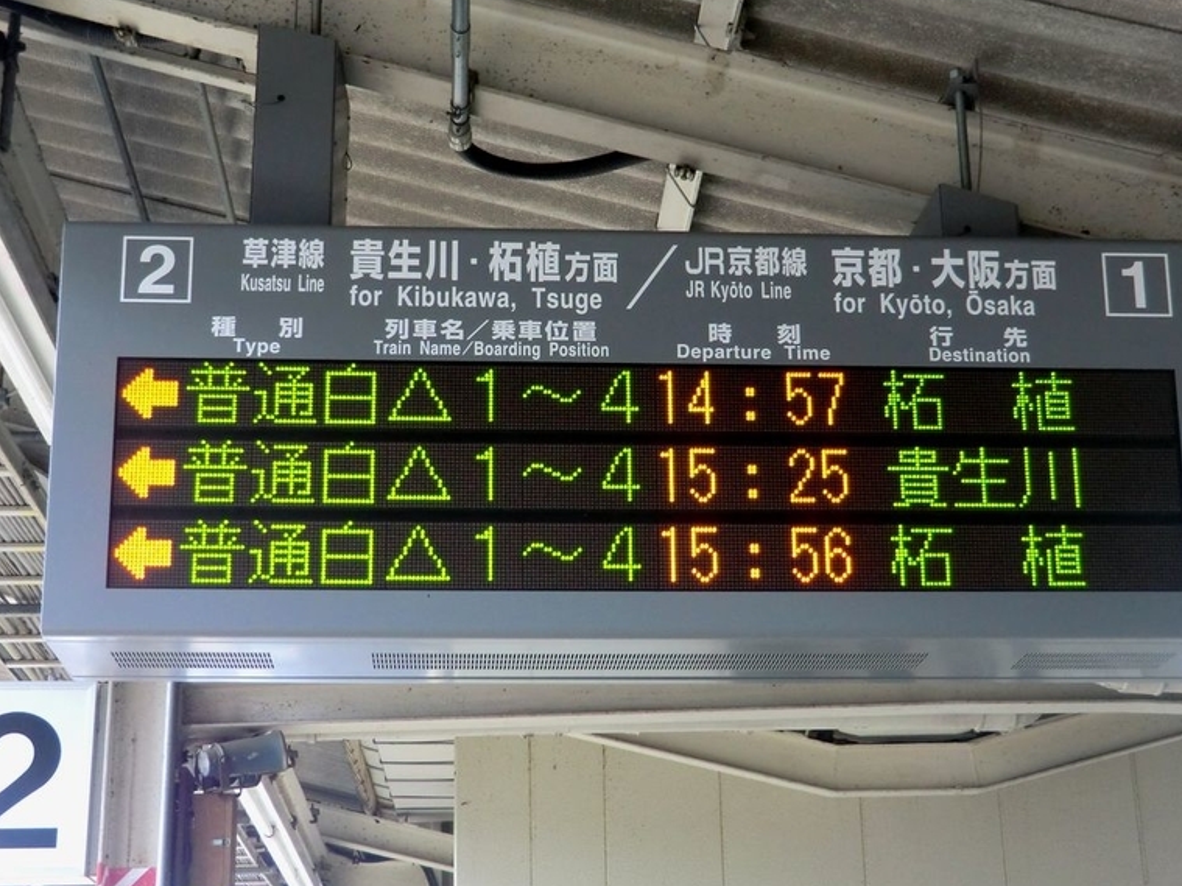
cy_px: 450
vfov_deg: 25.2
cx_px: 617
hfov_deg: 33.2
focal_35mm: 58
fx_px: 1980
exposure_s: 1/50
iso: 400
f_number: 4.2
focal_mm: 9.8
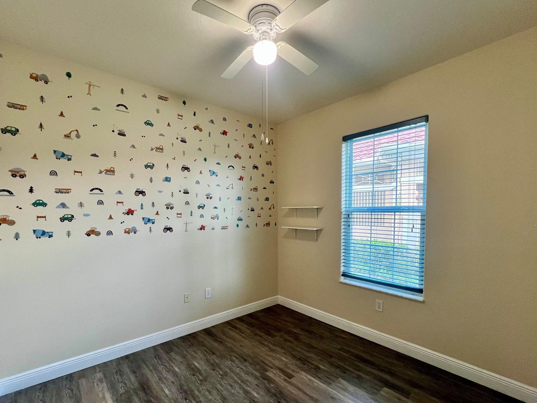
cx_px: 261
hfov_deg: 98.2
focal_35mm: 15
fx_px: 233
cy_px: 226
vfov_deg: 81.4
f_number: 1.8
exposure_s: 1/120
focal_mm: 1.57
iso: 200
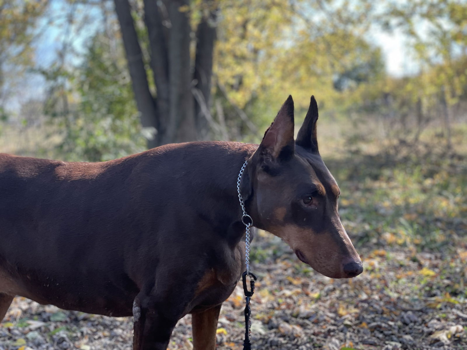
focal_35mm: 52
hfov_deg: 36.8
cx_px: 234
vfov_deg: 28.0
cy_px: 175
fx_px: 702
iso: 25
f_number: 2
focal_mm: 6
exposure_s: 1/223
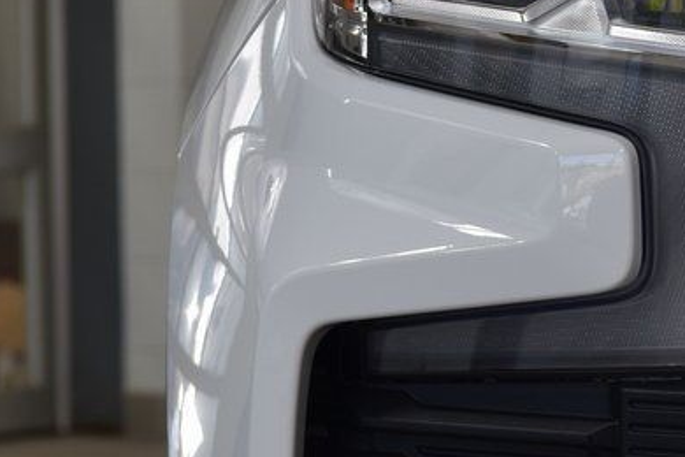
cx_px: 667
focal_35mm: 276
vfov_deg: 5.0
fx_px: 5251
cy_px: 75
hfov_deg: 7.4
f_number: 7.1
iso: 400
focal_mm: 70
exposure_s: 1/40
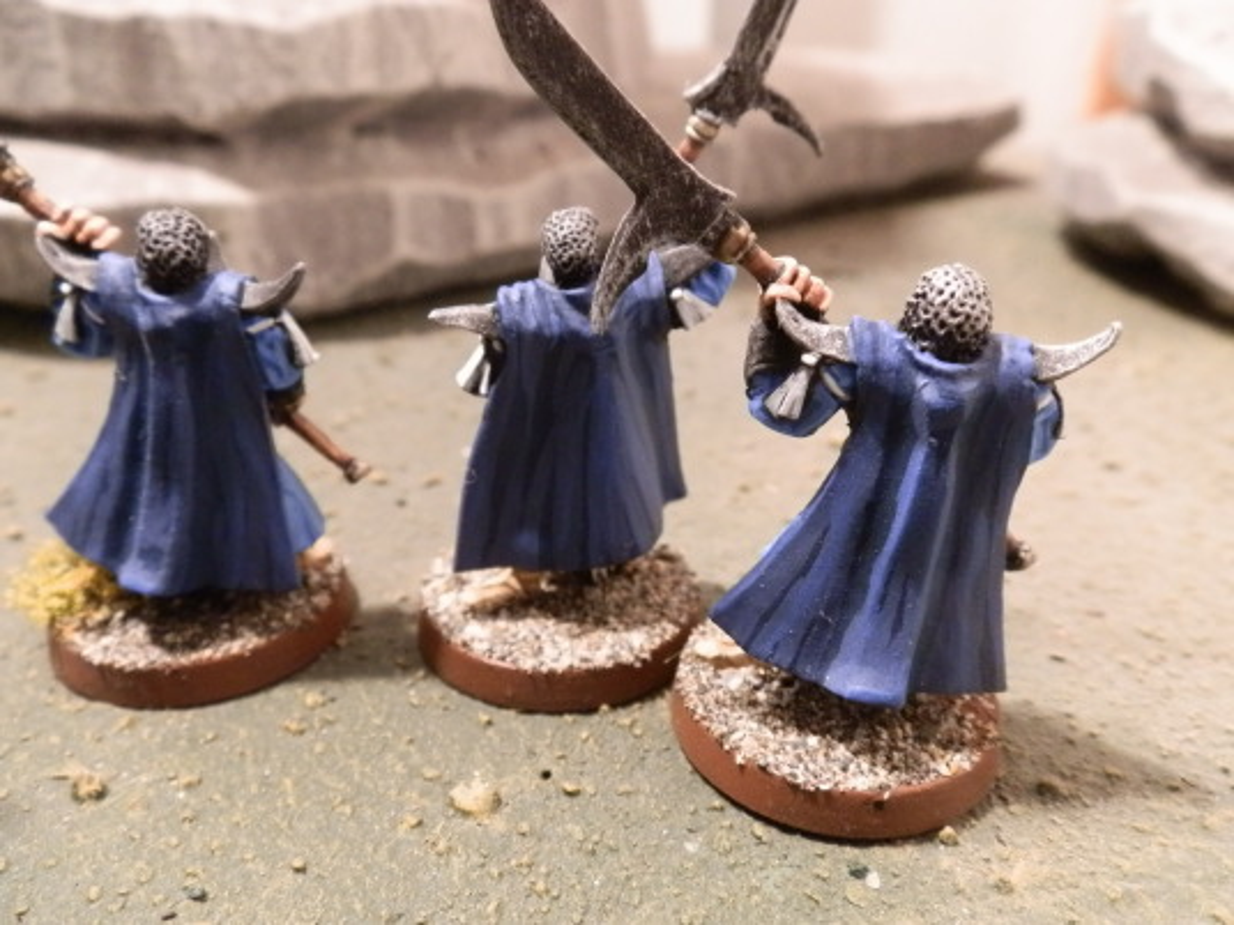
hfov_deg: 63.4
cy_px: 462
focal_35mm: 28
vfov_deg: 49.7
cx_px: 617
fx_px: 998
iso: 400
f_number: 3.1
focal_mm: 5
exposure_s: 1/40
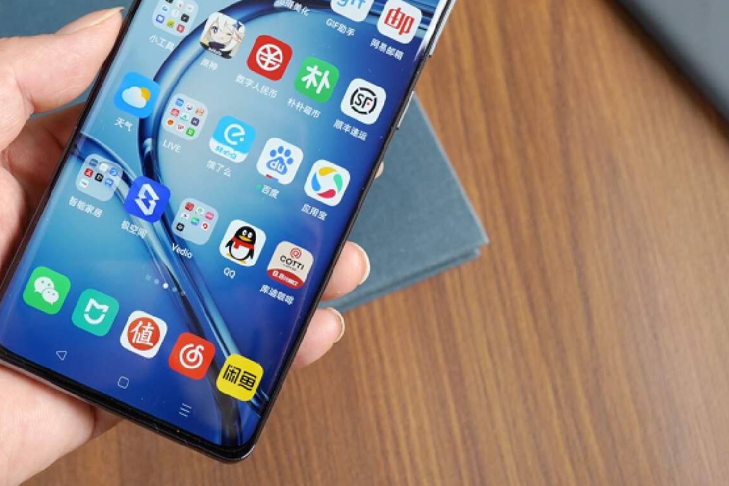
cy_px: 125
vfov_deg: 22.8
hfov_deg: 33.5
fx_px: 1194
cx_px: 218
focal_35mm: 59
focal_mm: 35
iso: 320
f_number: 8
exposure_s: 1/40
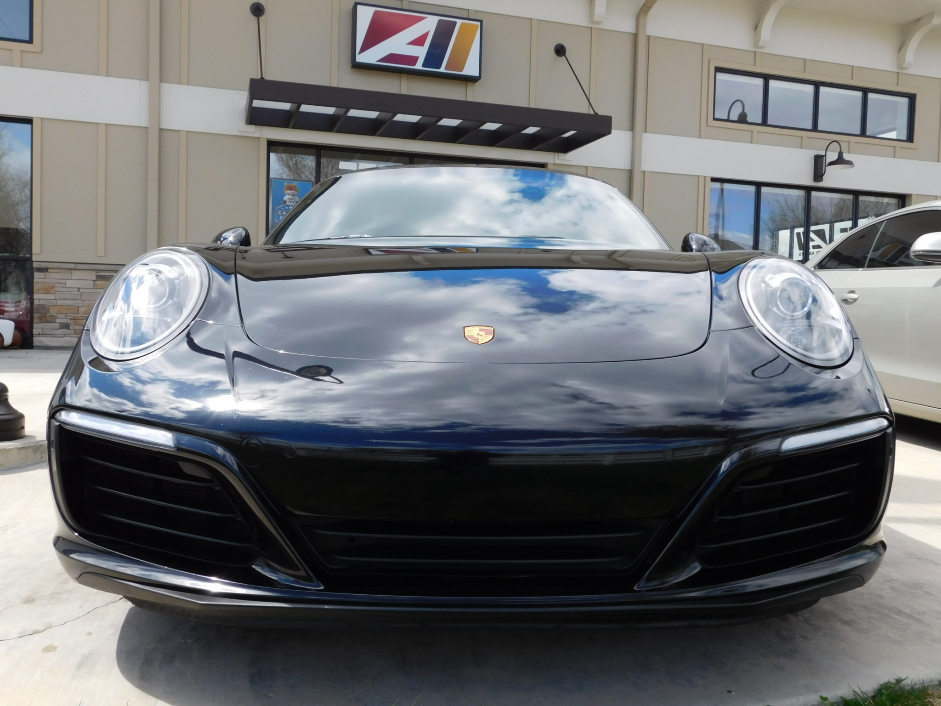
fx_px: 816
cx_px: 470
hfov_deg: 60.0
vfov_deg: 46.8
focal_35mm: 30
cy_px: 353
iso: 125
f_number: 3.2
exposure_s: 1/800
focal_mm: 5.3
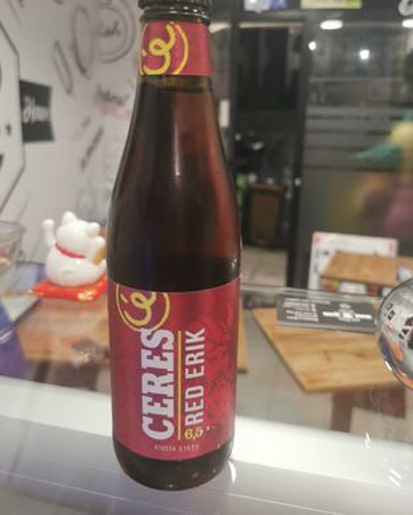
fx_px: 443
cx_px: 212
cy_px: 234
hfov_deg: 50.0
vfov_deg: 60.3
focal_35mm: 29
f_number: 1.6
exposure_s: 1/100
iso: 200
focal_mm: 5.56
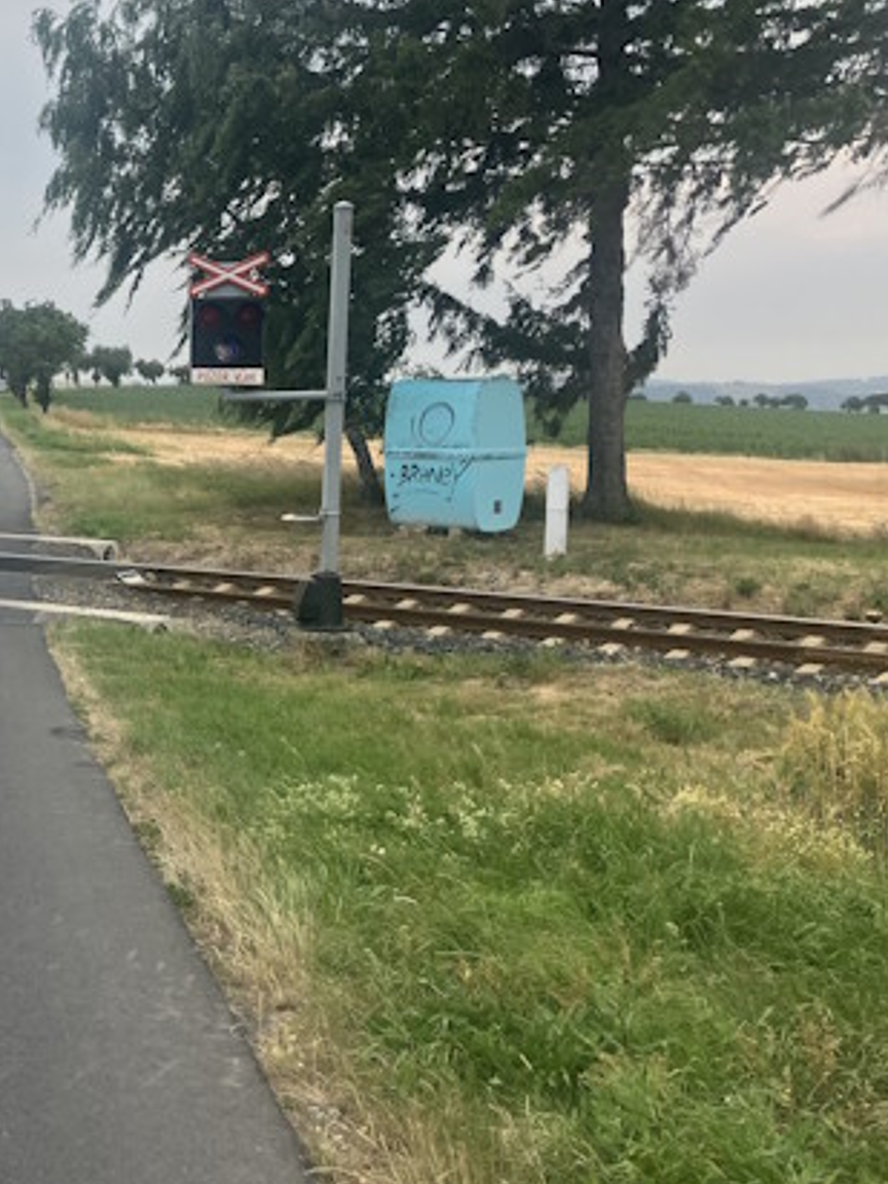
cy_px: 519
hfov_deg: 25.9
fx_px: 1744
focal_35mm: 51
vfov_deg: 37.4
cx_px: -141
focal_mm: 3.99
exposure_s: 1/1104
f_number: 1.8
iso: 32
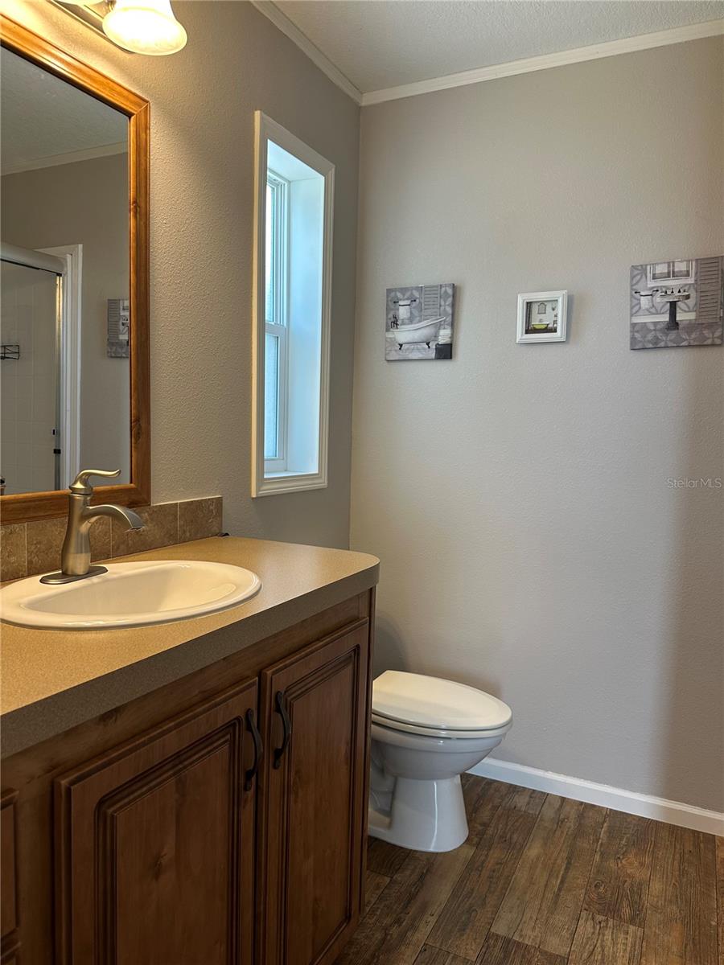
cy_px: 482
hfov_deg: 56.8
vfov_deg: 71.6
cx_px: 362
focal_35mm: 24
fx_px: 669
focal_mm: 6.86
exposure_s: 1/120
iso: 125
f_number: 1.78
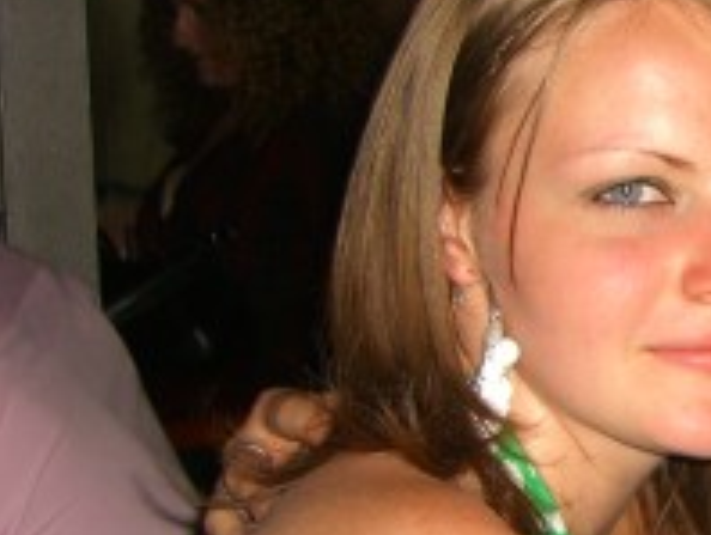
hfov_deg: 15.7
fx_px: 2365
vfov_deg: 12.9
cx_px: 1070
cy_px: 294
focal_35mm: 115
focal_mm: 7.9
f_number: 2.8
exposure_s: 1/60
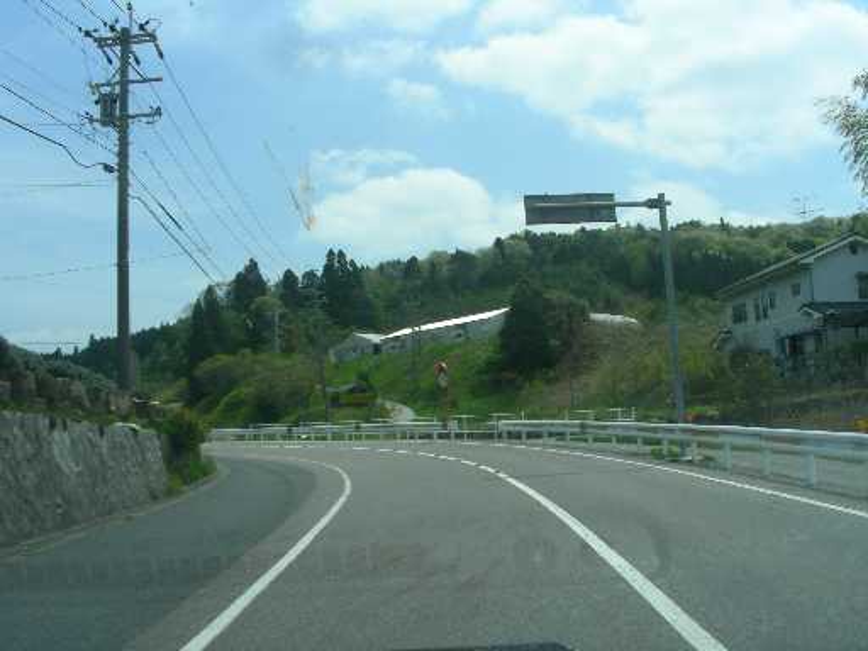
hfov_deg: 49.0
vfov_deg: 37.7
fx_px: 953
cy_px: 326
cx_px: 434
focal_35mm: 38
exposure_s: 1/452
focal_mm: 6.3
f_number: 5.6
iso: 50
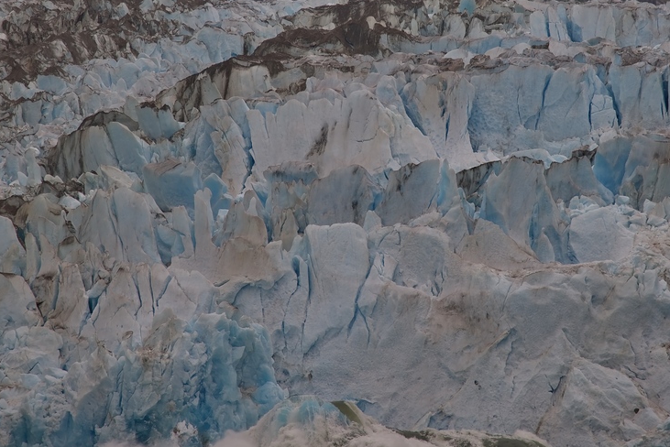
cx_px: 393
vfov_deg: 6.5
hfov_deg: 9.8
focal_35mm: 210
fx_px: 3910
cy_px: 129
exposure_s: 1/250
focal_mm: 120
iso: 125
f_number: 4
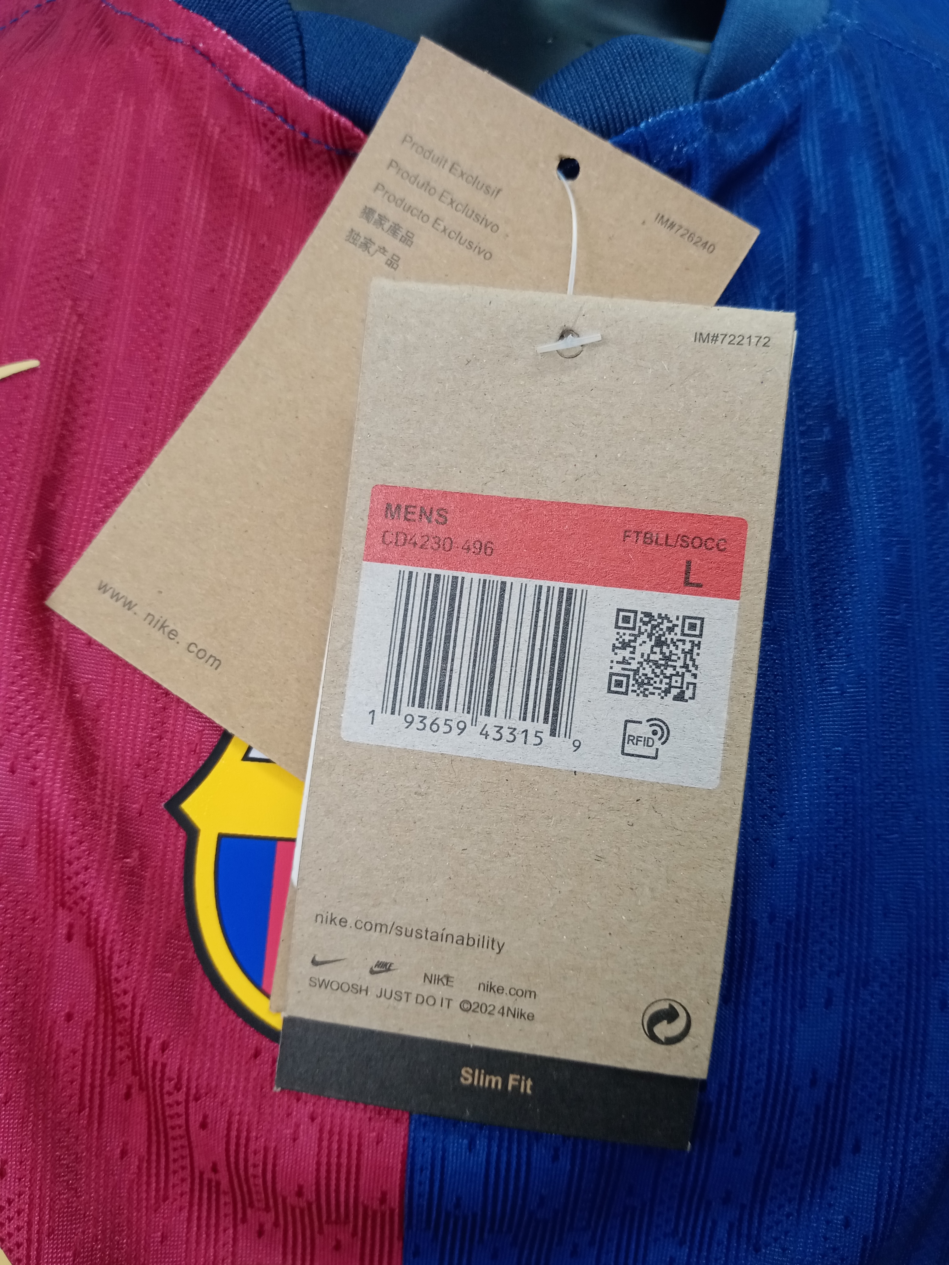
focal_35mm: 26
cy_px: 632
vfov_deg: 67.3
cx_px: 474
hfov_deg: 53.1
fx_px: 950
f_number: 1.8
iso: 113
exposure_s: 1/50
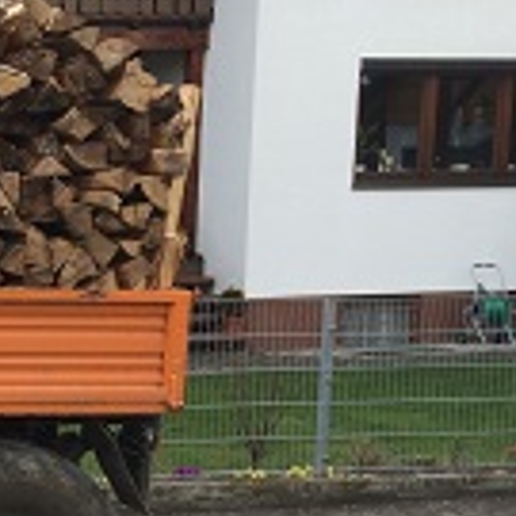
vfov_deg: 19.7
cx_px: -247
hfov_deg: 17.9
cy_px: 411
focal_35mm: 87
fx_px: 1467
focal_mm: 4.15
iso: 32
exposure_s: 1/373
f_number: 2.2
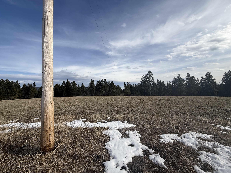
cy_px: 86
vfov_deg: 85.7
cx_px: 116
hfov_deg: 102.1
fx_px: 93
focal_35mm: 14
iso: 50
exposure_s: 1/2410
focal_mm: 2.22
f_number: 2.2
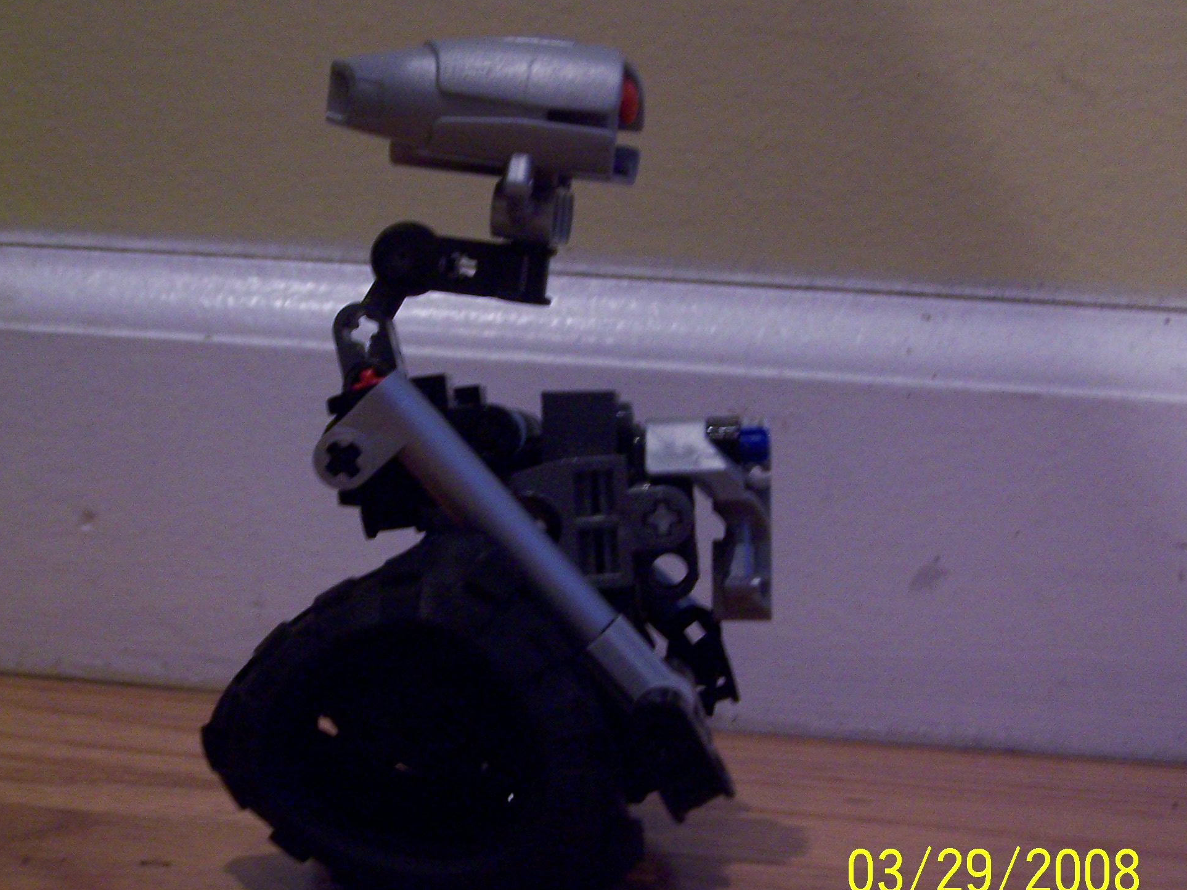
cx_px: 511
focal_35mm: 67
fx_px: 2297
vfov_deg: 21.9
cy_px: 472
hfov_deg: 28.9
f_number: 3.2
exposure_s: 1/8
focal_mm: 9.3
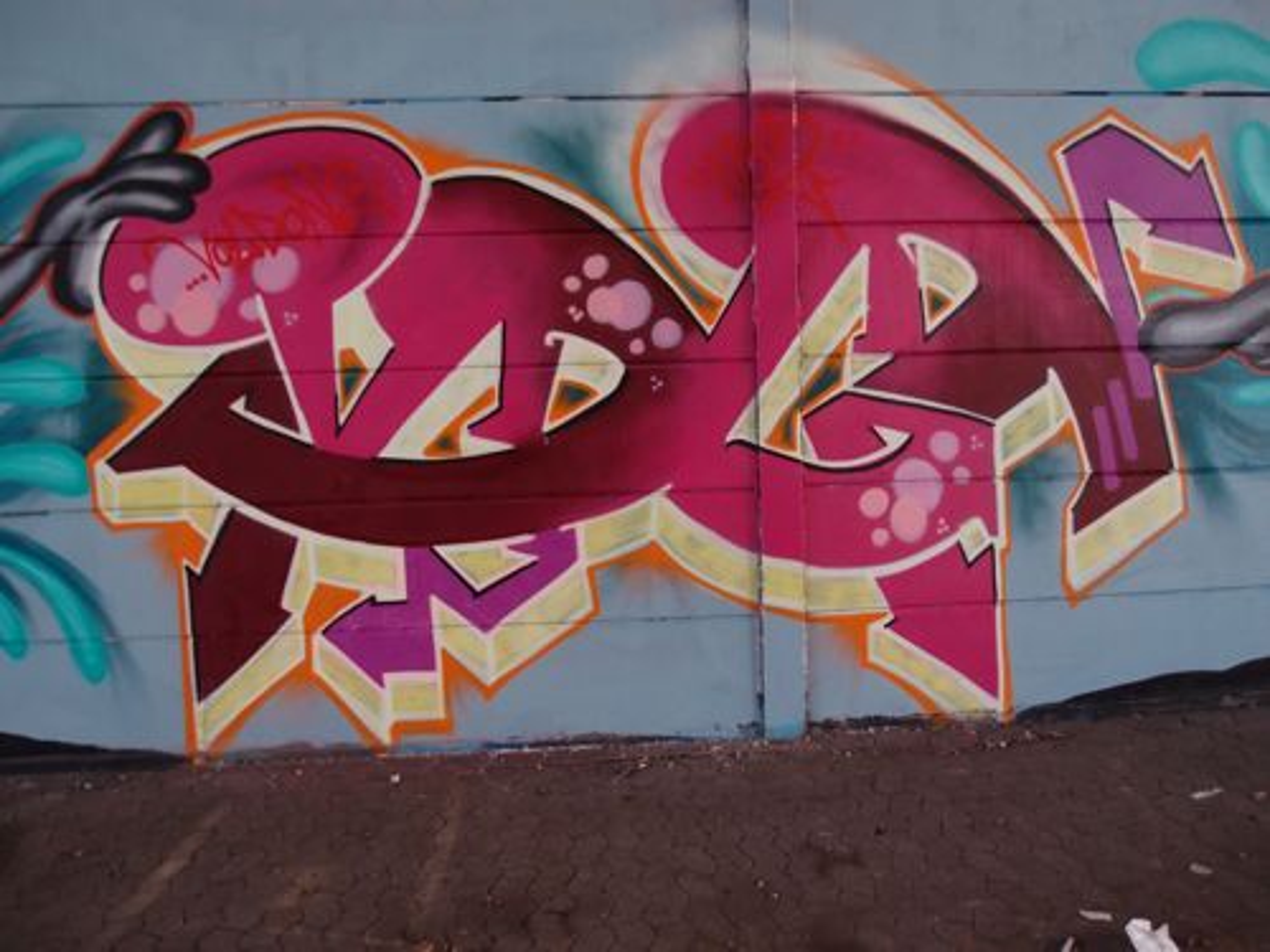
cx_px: 635
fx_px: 1027
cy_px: 476
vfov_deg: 49.7
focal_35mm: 28
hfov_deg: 63.4
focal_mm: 6
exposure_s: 1/20
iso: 200
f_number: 1.8
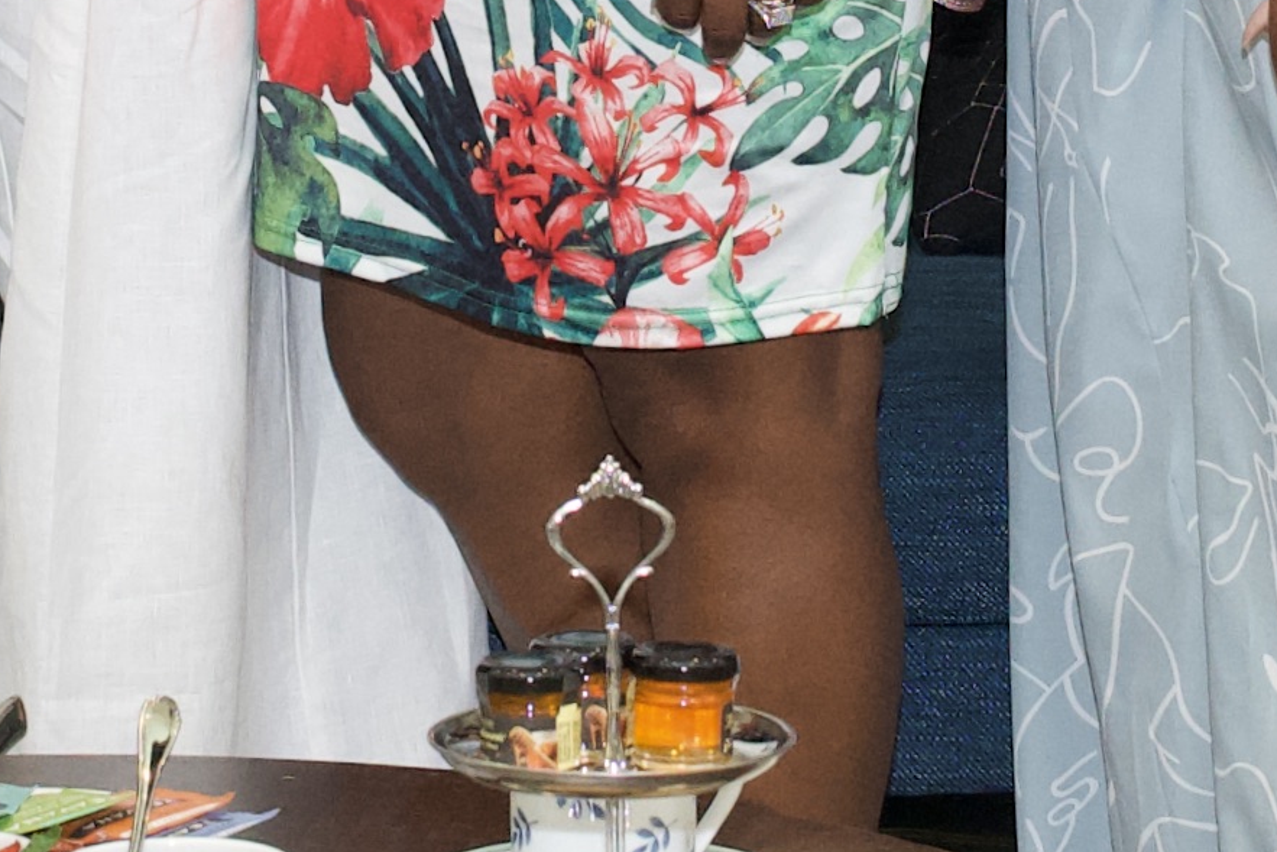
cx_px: 282
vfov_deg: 4.8
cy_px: -650
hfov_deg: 7.2
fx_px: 10111
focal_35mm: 285
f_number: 4.5
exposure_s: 1/250
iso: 2000
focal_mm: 35
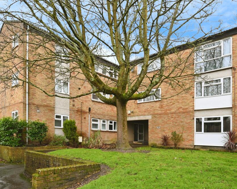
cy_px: 94
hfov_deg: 72.5
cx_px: 127
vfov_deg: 60.9
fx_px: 161
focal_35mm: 23
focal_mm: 20
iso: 500
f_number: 8
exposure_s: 1/40
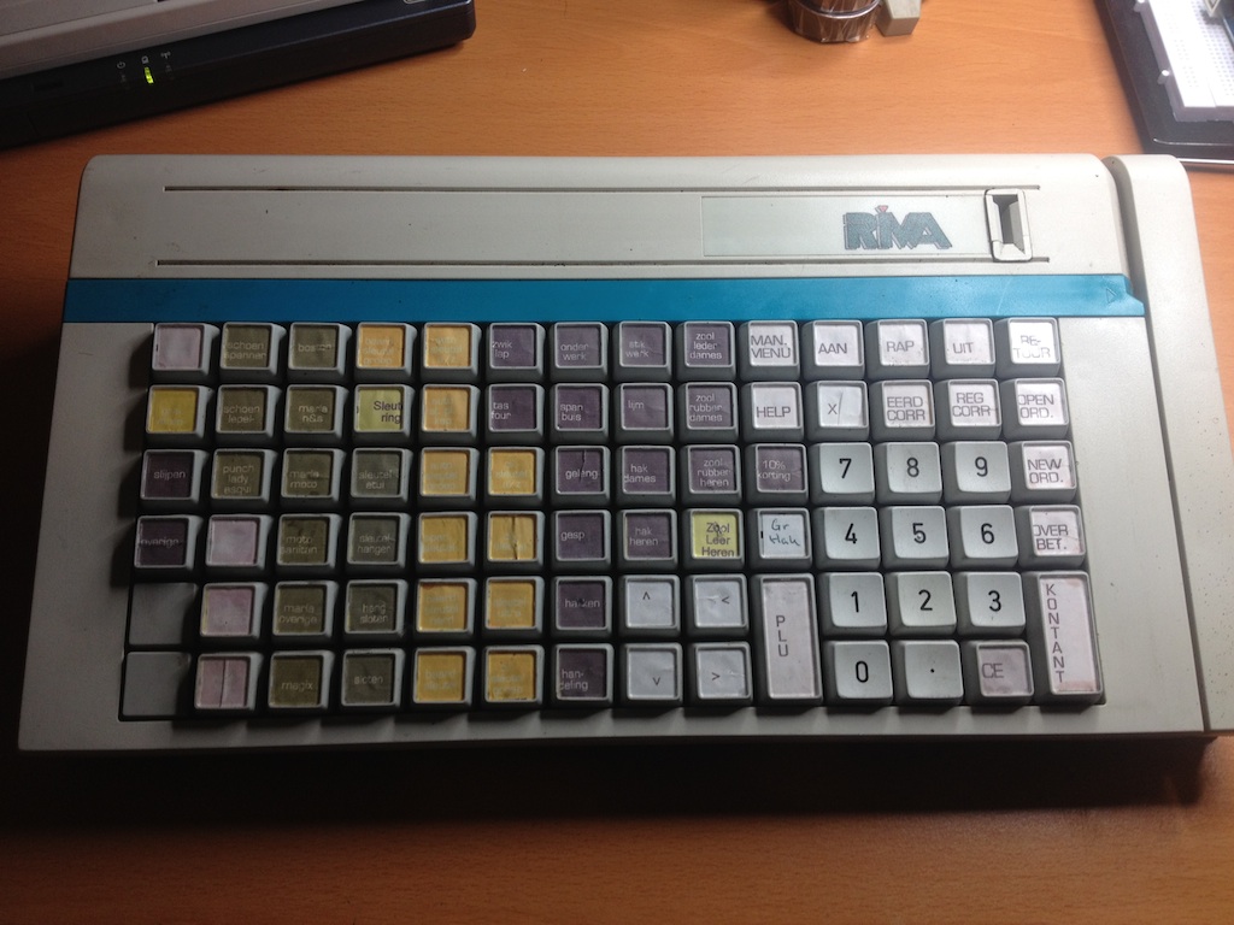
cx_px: 617
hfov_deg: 52.6
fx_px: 1248
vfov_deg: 40.7
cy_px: 462
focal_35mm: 35
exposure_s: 1/60
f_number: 2.4
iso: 64
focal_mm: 4.28
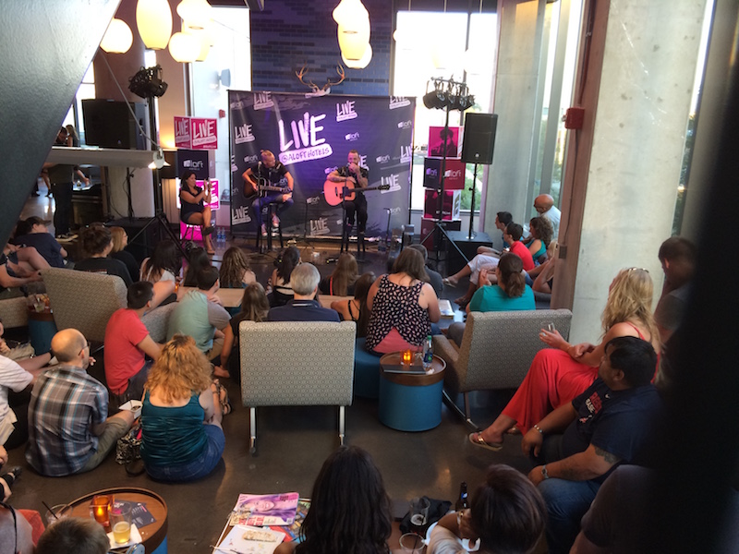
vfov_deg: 48.2
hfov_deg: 61.7
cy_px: 277
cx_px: 370
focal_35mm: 29
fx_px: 619
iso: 80
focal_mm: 4.15
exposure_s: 1/30
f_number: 2.2
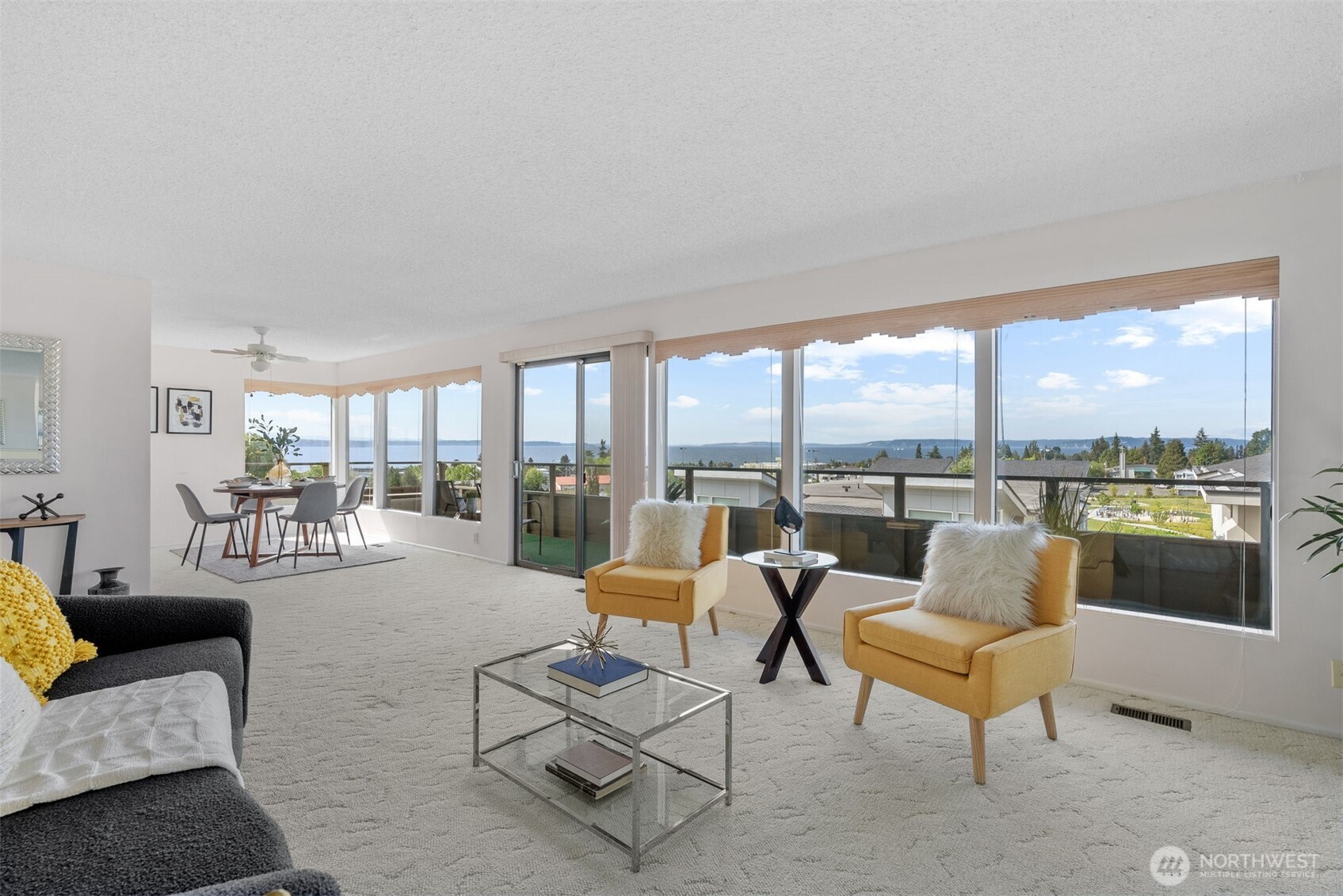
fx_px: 597
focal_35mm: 16
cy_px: 448
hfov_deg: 96.7
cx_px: 672
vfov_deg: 73.8
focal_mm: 16
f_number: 8
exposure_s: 1/40
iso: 200
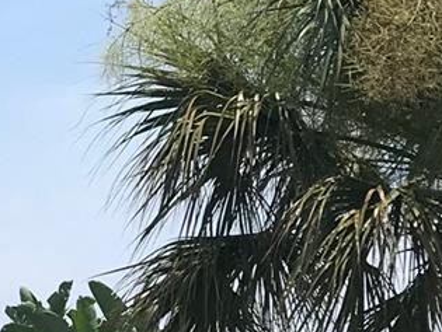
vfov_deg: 10.1
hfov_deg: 12.1
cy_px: 535
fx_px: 1815
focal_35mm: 142
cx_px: -484
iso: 20
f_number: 1.8
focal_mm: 3.99
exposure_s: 1/3096
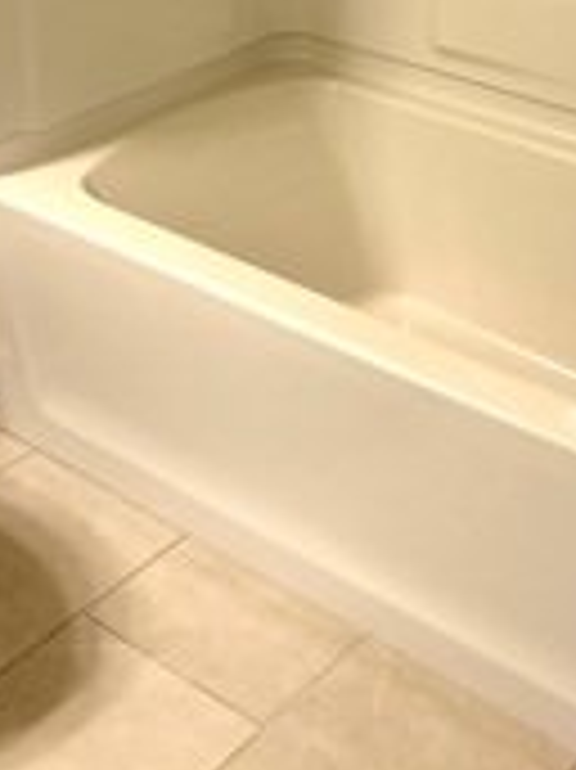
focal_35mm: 73
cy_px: -77
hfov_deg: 20.1
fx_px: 1622
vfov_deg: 24.9
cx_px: 248
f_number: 1.6
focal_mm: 5.96
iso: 100
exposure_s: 1/120
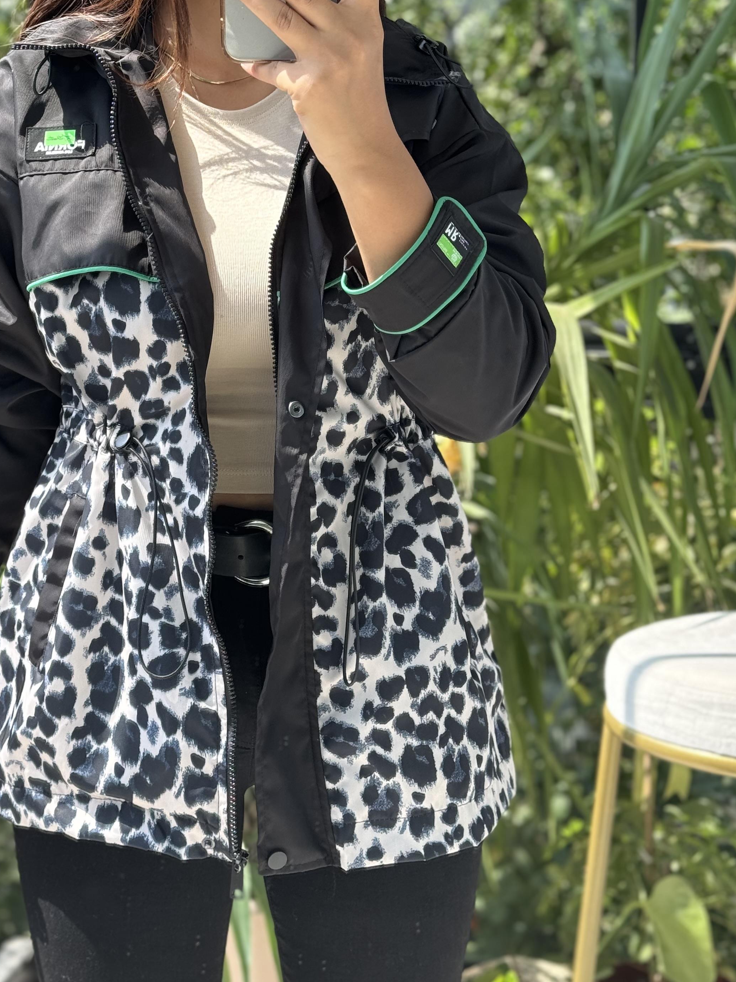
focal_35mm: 70
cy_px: 306
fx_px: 1984
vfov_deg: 27.6
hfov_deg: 21.0
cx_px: 270
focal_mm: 6.76
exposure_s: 1/243
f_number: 1.78
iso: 64
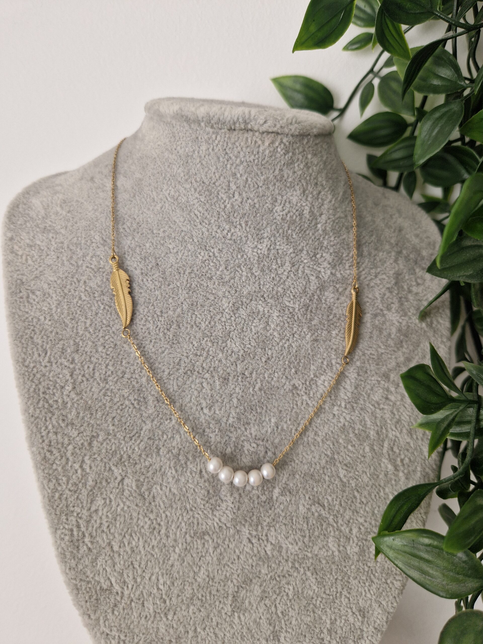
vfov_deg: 73.9
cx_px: 242
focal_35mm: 23
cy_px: 322
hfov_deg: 58.9
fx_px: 428
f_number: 1.8
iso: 50
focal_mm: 5.4
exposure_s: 1/447
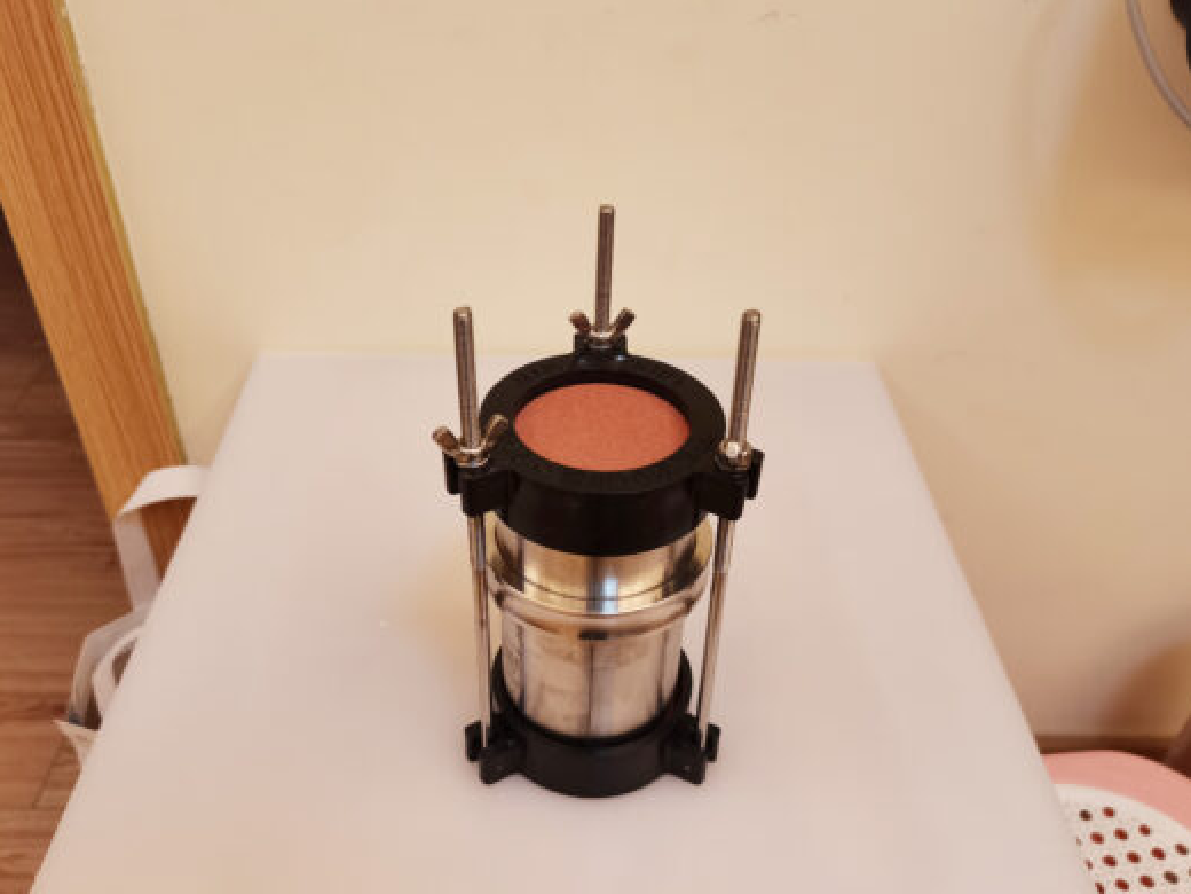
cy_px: 511
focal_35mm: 30
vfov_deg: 46.7
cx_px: 573
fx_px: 1032
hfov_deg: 59.9
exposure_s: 1/50
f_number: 1.8
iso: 400
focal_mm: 5.58
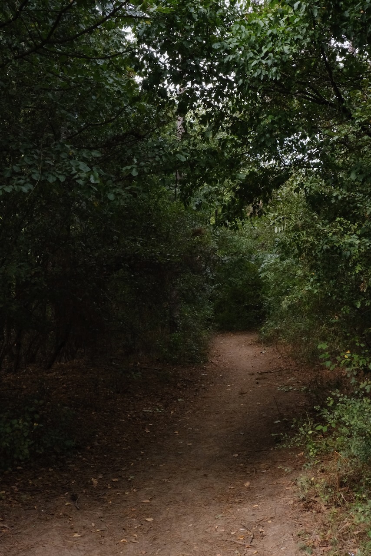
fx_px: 556
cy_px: 278
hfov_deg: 36.9
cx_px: 186
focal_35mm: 36
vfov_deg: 53.1
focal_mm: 24.3
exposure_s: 1/100
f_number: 22
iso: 3200
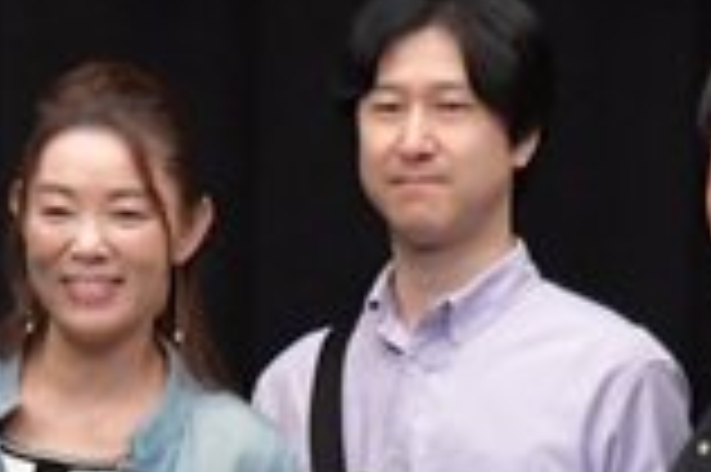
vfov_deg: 1.3
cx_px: 398
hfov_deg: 1.9
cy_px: 998
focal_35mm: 1062
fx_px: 20952
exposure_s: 1/400
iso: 6400
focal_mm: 145
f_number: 5.6
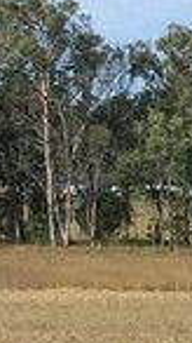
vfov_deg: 8.7
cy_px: 410
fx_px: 2220
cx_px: 817
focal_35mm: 245
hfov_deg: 4.5
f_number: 2.4
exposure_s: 1/1634
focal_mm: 3.3
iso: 32
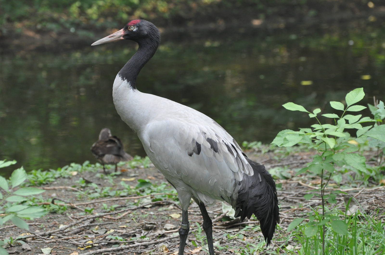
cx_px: 192
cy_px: 128
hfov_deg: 6.3
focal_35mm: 330
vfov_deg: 4.2
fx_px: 3525
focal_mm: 220
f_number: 5.3
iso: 800
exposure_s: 1/640
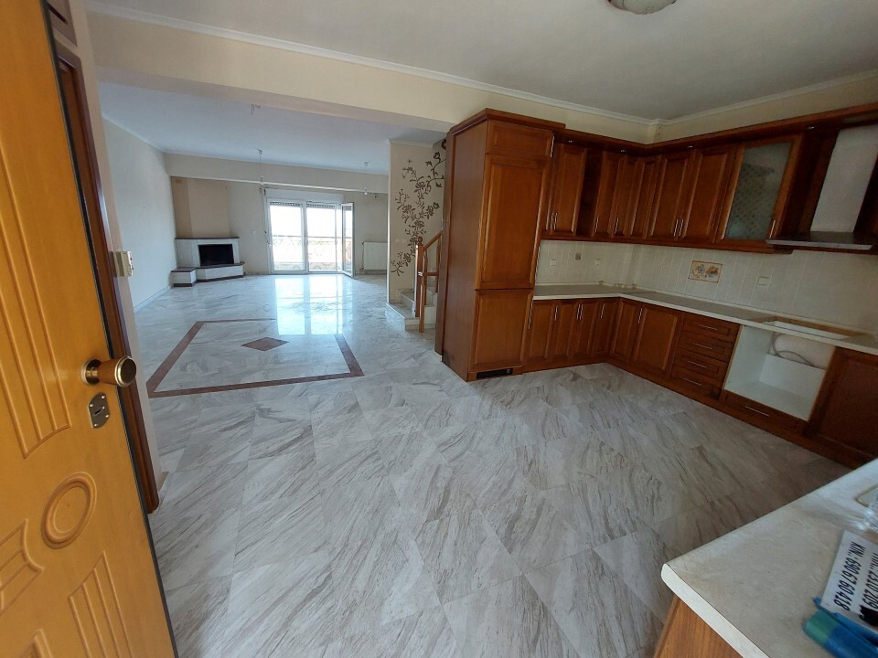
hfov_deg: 106.2
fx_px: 330
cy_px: 329
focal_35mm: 13
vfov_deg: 89.9
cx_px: 439
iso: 125
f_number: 2.2
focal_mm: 1.74
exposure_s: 1/50
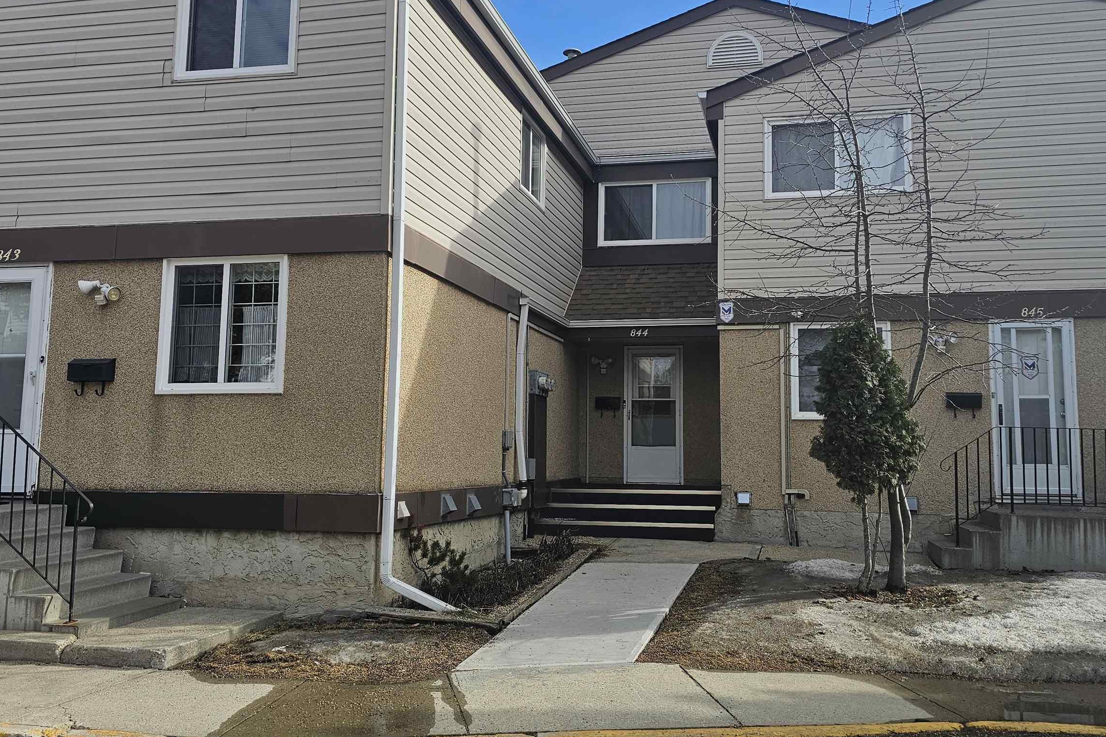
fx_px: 983
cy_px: 343
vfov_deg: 41.1
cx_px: 610
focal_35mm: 32
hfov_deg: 58.6
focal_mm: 6.3
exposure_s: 1/1186
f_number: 1.7
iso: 20
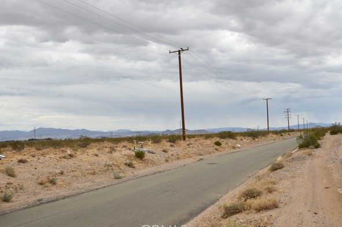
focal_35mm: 39
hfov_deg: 49.6
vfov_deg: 34.2
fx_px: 370
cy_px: 116
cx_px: 176
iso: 200
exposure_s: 1/400
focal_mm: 24
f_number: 10
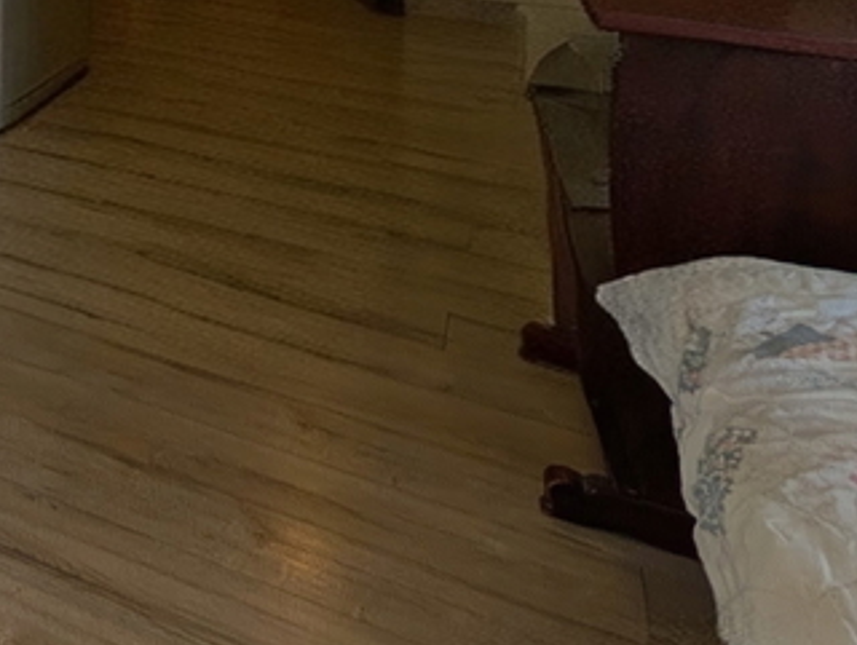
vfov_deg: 24.9
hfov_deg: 25.0
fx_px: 1116
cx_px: -568
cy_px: -317
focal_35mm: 45
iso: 57
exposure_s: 1/189
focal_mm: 2.02
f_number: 1.7
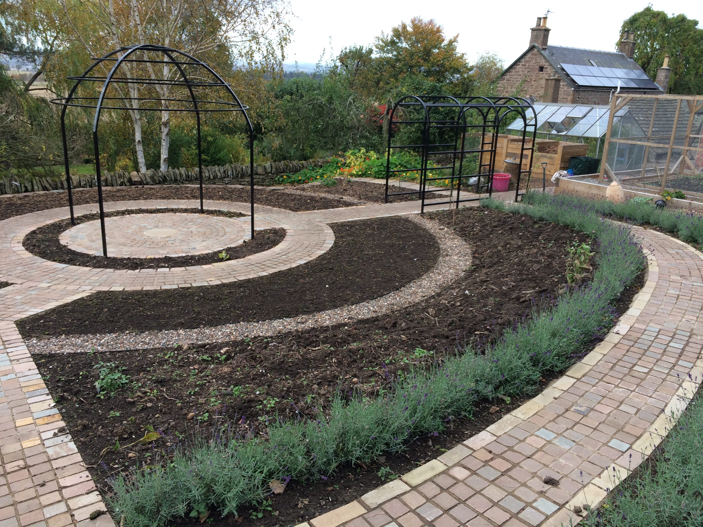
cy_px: 264
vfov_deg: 48.2
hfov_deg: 61.7
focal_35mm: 29
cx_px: 352
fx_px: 589
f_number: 2.2
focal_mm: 4.15
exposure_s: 1/128
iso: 32
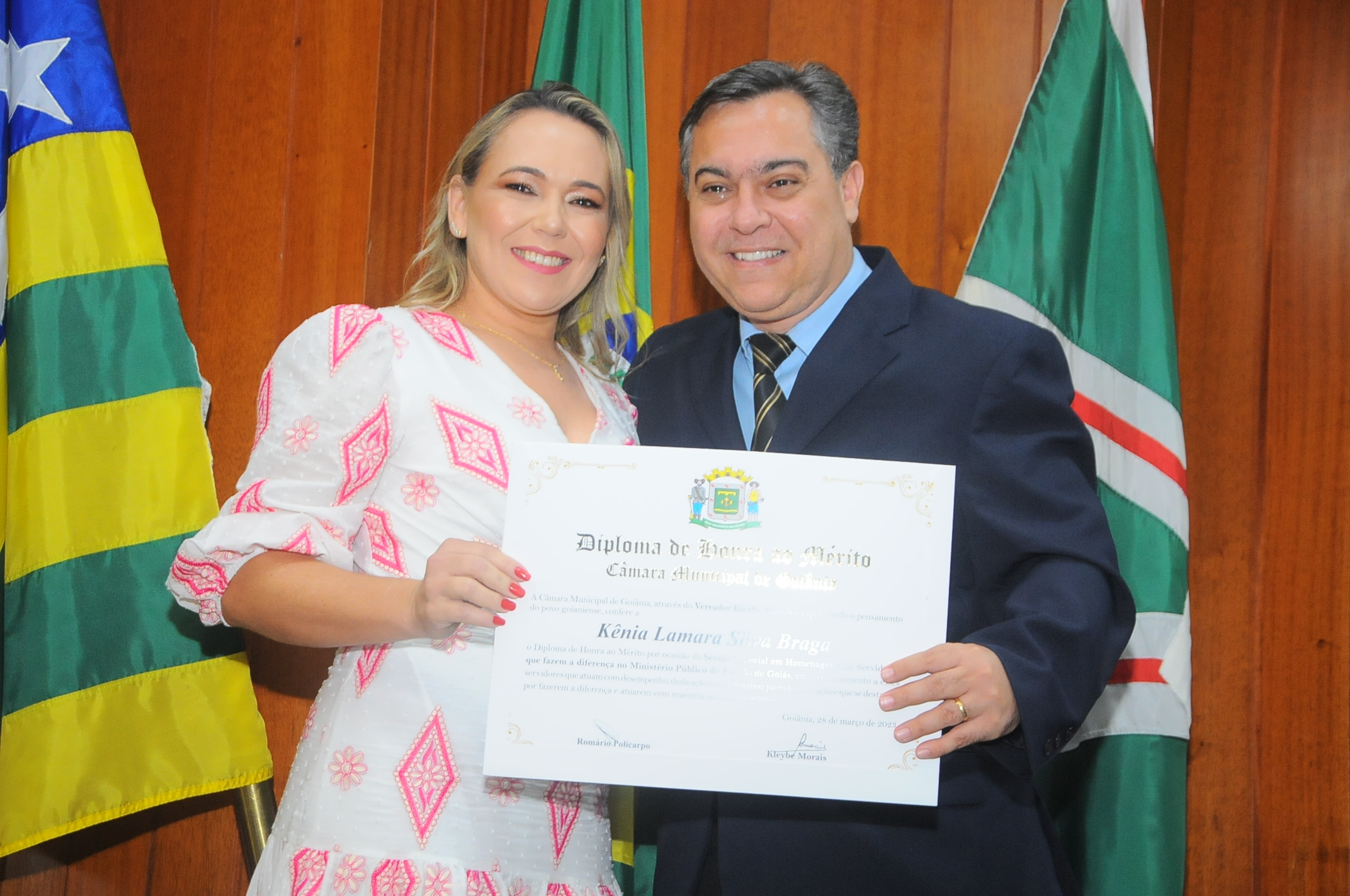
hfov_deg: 28.1
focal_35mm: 72
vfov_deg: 18.9
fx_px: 2697
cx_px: 675
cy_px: 448
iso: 1250
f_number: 5
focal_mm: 48
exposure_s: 1/60
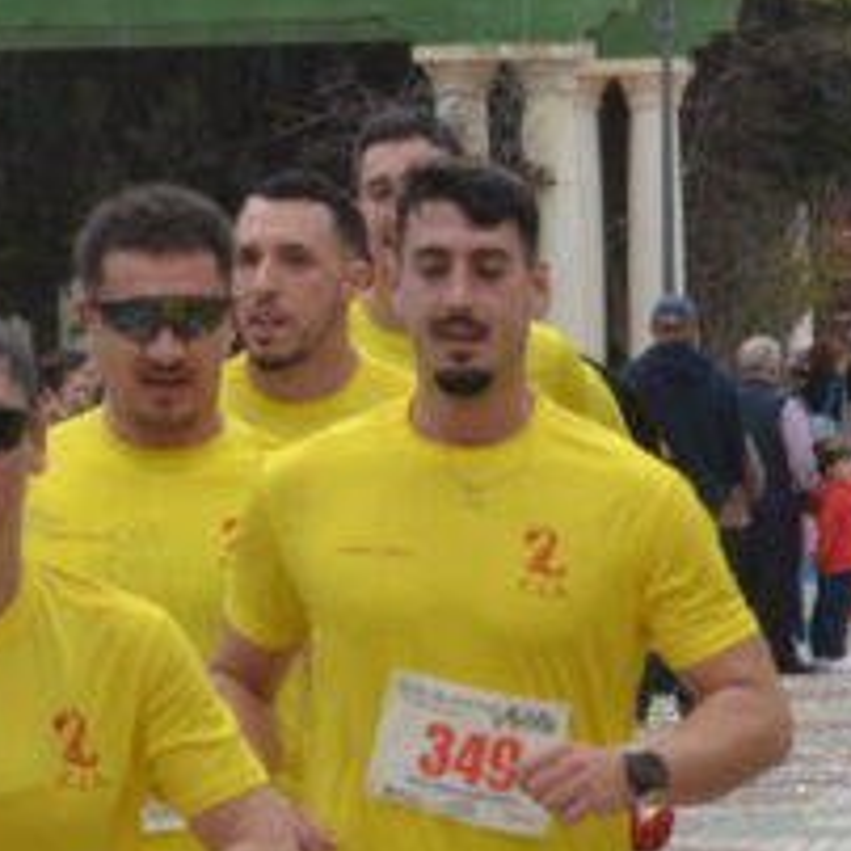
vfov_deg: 4.9
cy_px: 847
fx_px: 9906
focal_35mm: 356
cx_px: 809
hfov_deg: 4.9
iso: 450
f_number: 5.6
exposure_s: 1/500
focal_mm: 55
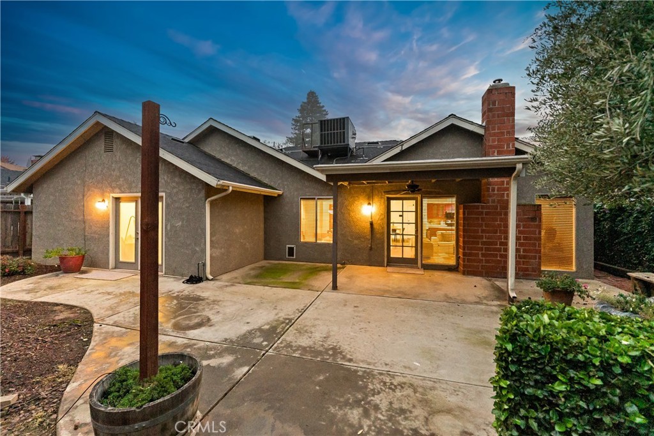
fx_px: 254
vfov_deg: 81.2
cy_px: 218
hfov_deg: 104.2
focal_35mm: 14
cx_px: 327
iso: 5000
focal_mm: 14
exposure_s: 1/160
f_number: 2.8
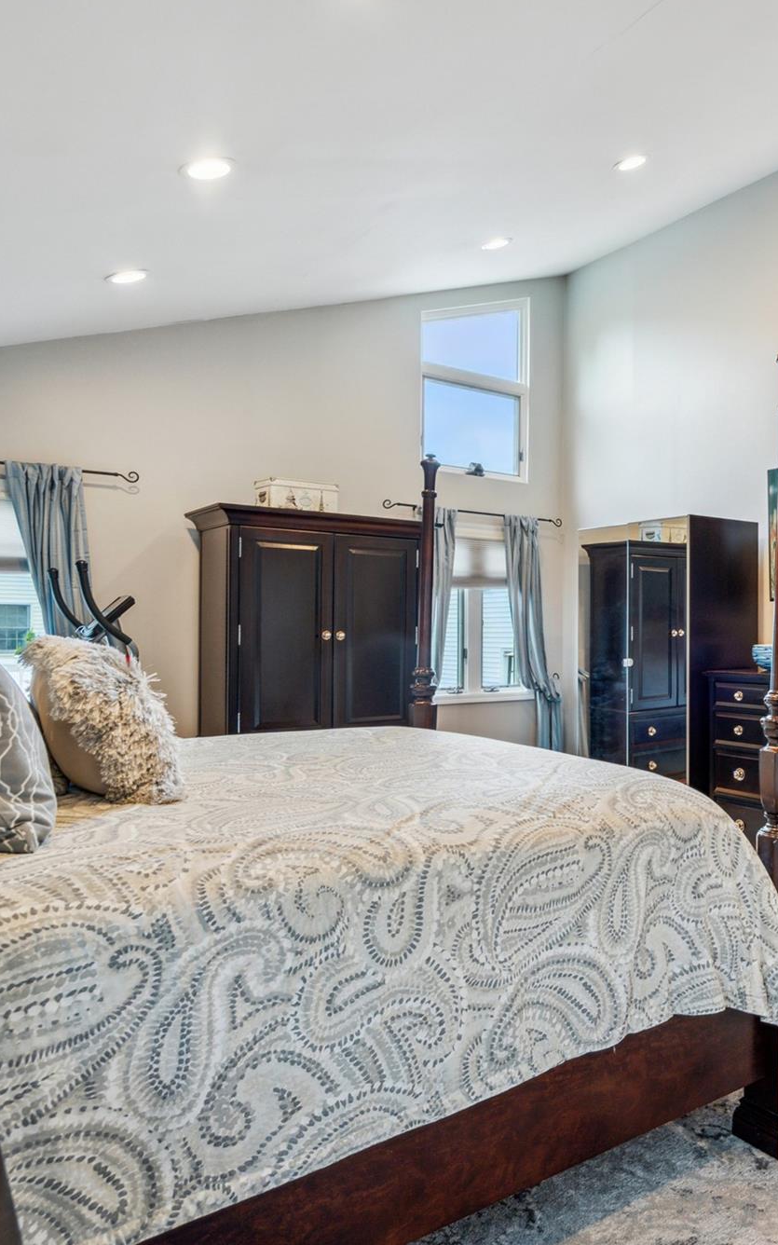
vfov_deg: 72.5
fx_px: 848
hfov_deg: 46.0
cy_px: 629
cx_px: 653
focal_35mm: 25
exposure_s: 1/125
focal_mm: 16
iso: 640
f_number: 5
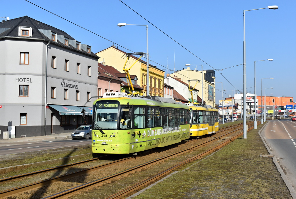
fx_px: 358
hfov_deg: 44.9
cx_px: 148
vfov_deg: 31.0
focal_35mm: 44
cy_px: 100
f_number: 10
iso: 200
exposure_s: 1/400
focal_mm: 29
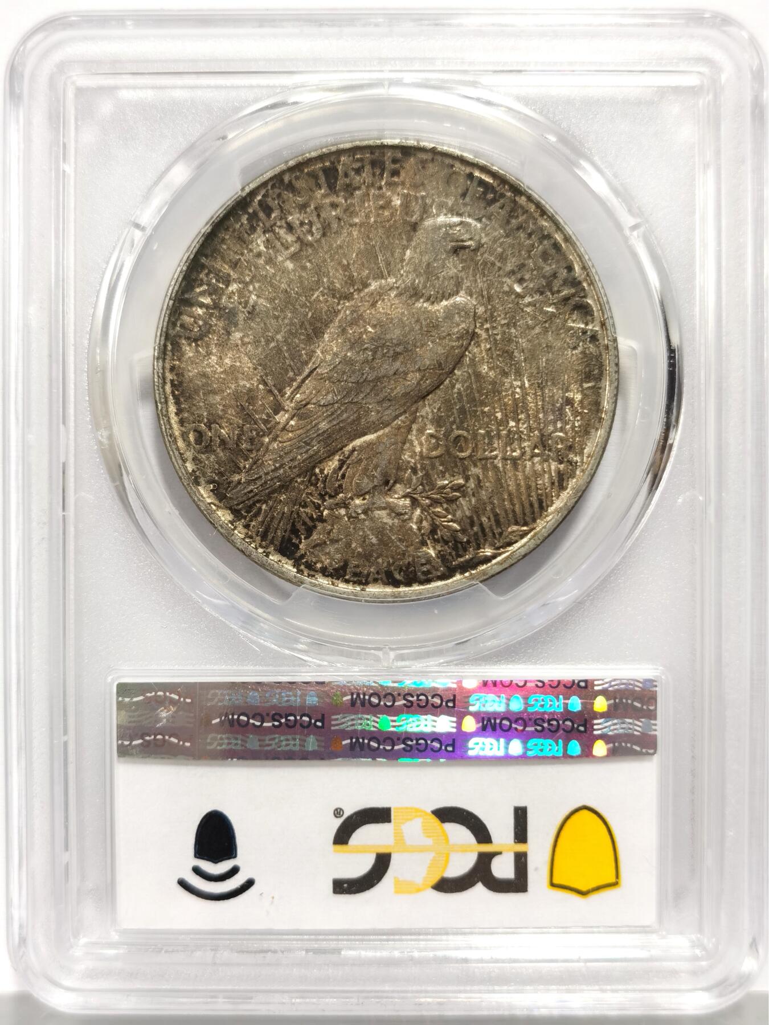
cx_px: 384
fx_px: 1599
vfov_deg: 35.5
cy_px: 512
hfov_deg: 27.0
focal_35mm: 54
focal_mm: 5.56
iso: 160
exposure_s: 1/100
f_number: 16
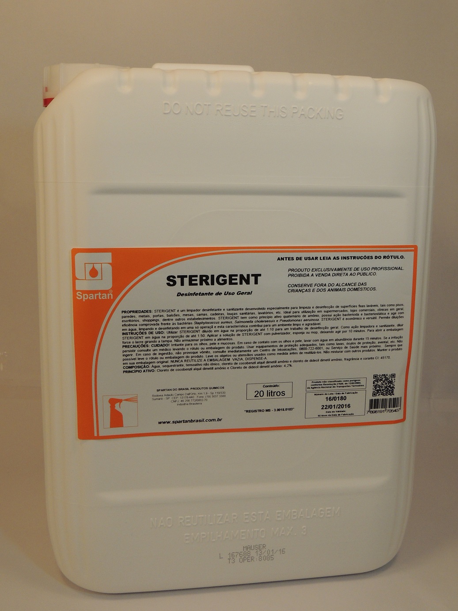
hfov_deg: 36.0
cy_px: 306
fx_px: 706
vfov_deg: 46.8
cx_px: 229
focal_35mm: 40
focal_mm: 7.1
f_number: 3.3
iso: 320
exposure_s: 1/250
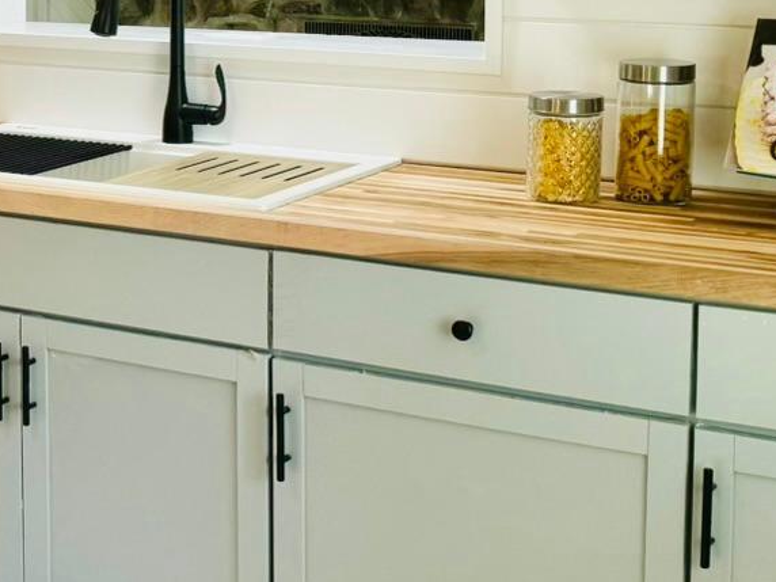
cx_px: -161
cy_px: 54
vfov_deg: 16.9
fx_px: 1928
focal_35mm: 86
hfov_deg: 21.1
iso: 200
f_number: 1.78
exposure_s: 1/120
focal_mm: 6.76
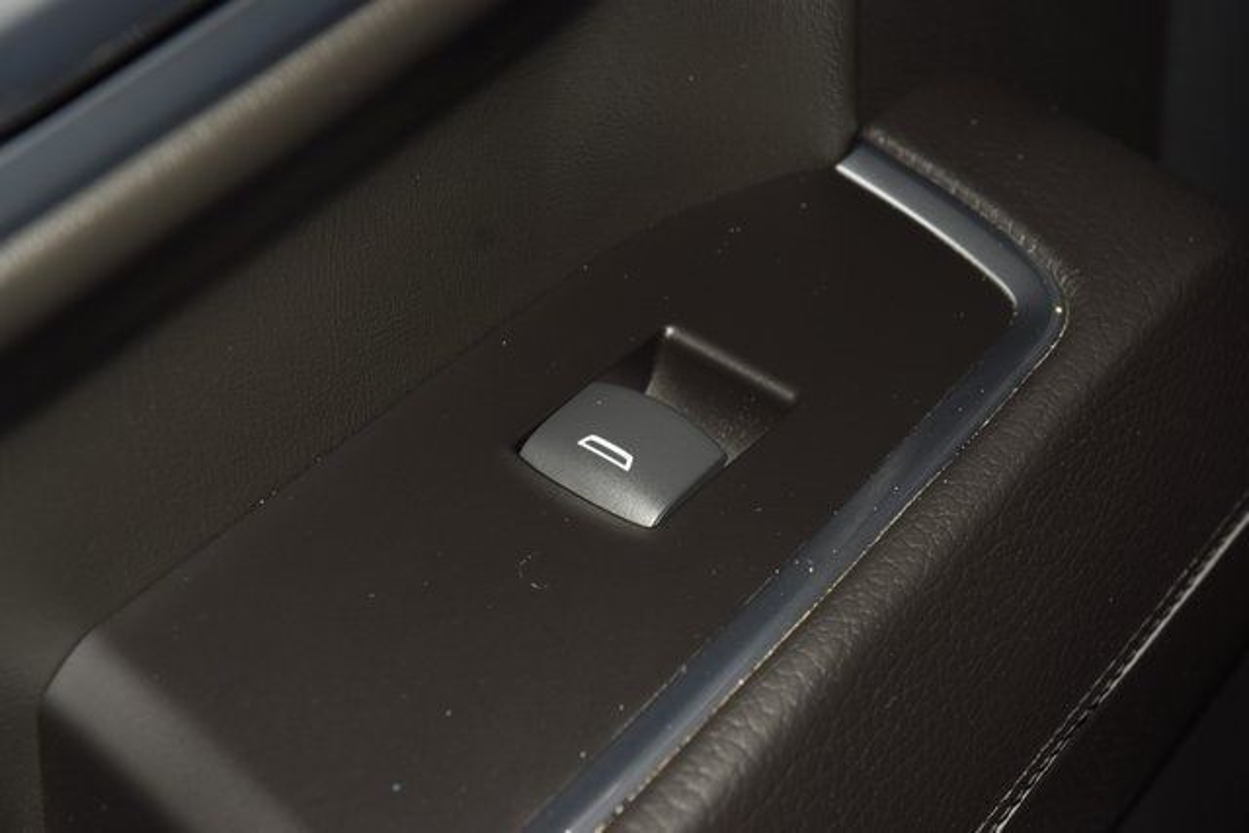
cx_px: 624
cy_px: 416
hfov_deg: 19.5
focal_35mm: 105
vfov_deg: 13.0
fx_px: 3644
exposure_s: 1/125
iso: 110
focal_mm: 70
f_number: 8
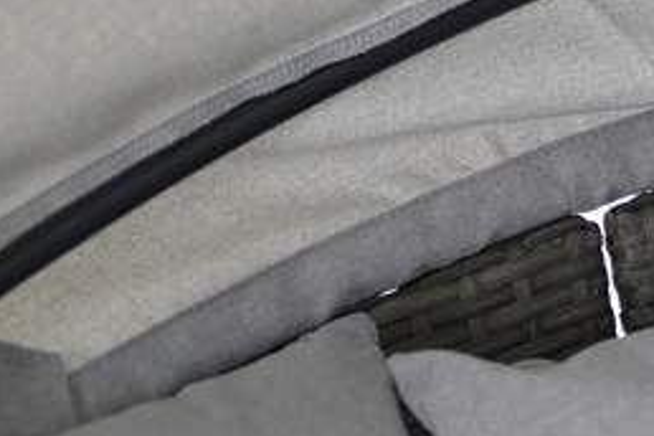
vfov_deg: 9.2
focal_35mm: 149
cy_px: 421
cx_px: 923
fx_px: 2707
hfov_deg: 13.2
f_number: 1.4
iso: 50
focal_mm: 50
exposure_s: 1/100
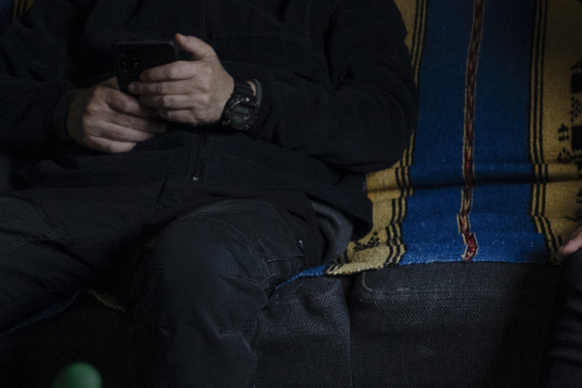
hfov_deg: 17.3
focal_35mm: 109
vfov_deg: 12.0
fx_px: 1762
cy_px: -175
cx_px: 815
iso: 2000
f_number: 4.5
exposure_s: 1/160
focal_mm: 35
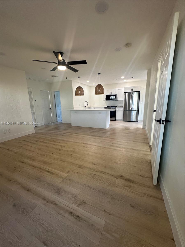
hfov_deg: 85.7
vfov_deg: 102.1
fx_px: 100
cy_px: 124
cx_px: 92
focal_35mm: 14
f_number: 2.2
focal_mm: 2.22
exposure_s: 1/120
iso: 160
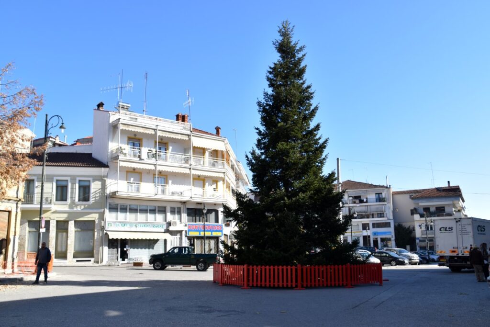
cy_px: 164
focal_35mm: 33
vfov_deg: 40.0
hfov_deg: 57.2
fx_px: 449
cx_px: 245
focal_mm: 22
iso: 160
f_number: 8
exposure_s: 1/250
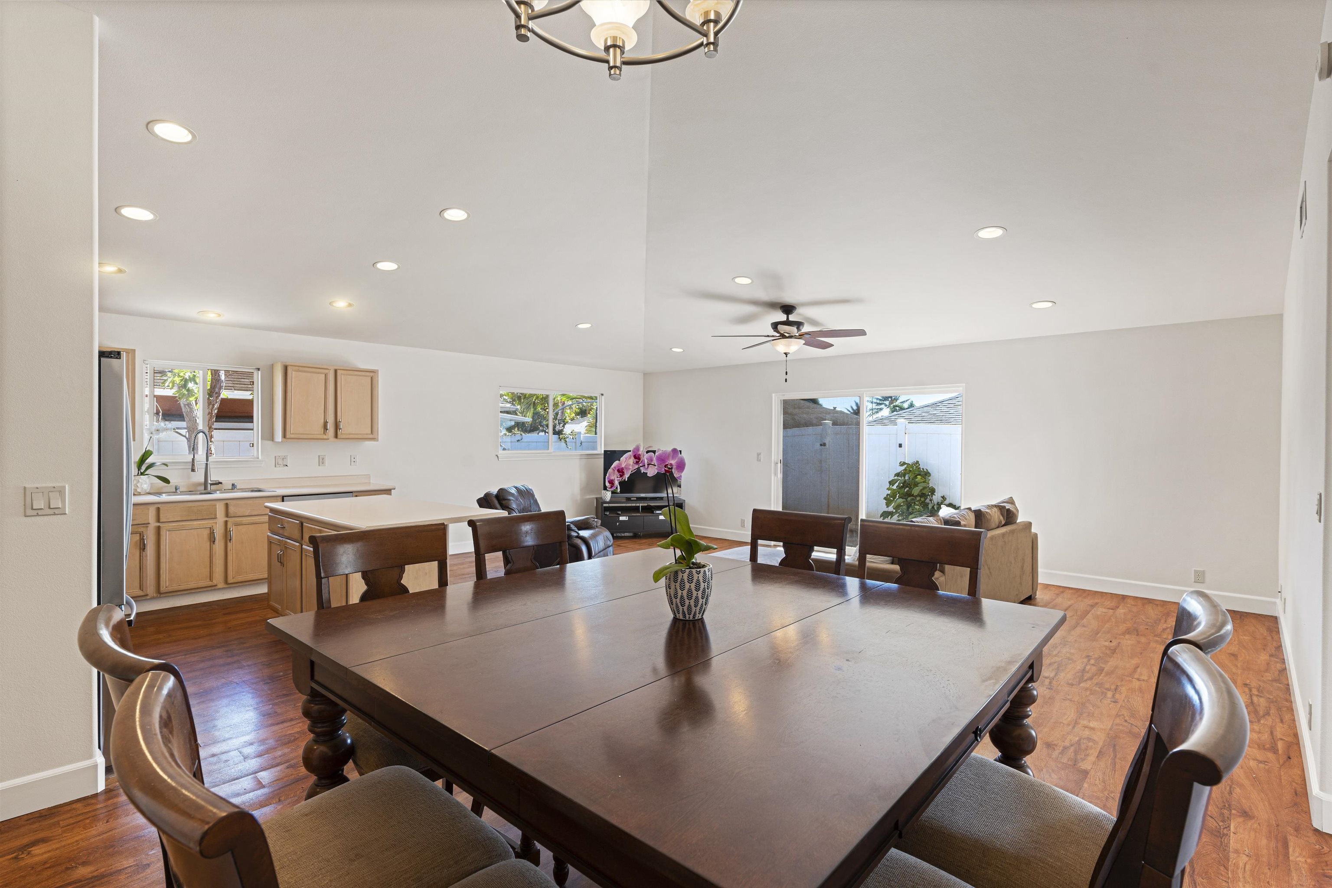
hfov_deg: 93.3
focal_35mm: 17
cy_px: 444
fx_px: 629
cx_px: 666
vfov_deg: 70.4
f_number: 8
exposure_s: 1/200
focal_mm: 17
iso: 100
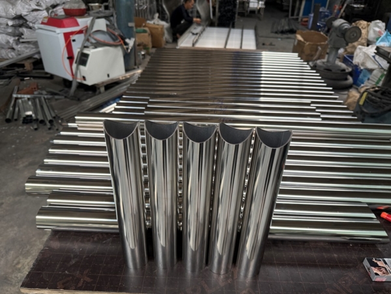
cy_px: 147
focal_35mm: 24
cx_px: 196
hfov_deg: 71.6
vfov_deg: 56.8
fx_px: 271
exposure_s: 1/95
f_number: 1.78
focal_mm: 6.76
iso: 200
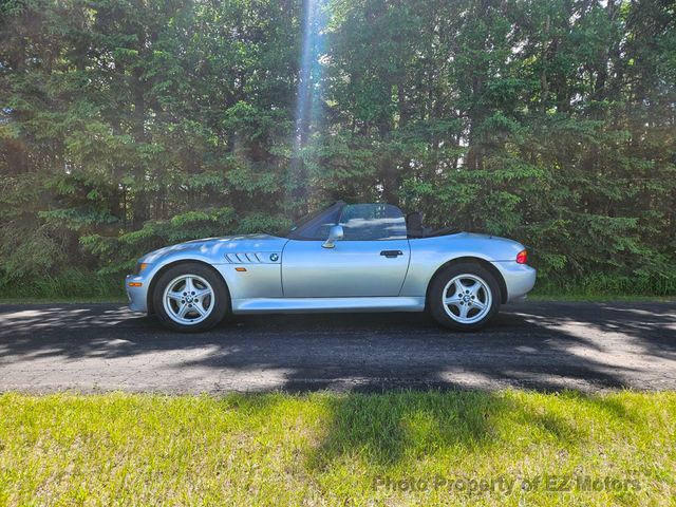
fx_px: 449
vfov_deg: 58.9
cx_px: 338
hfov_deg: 73.9
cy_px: 254
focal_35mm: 23
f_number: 1.8
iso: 40
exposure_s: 1/719
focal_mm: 5.4
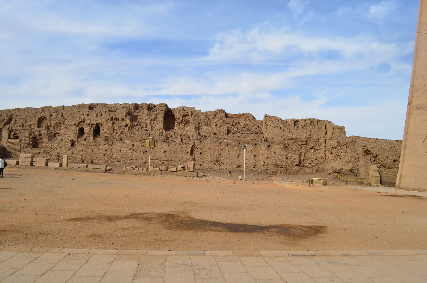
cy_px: 142
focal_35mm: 27
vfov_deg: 47.7
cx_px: 214
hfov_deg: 67.5
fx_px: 320
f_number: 11
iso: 100
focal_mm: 18
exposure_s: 1/160
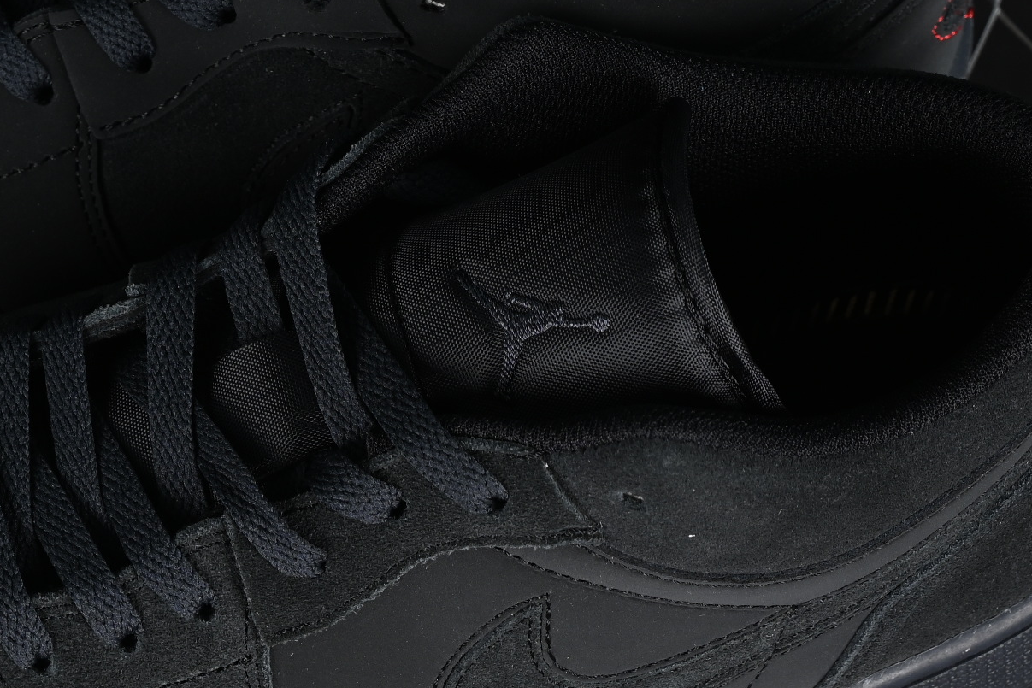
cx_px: 308
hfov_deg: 11.9
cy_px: 324
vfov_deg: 7.9
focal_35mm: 173
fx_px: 4960
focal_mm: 50
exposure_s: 1/50
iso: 160
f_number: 6.3
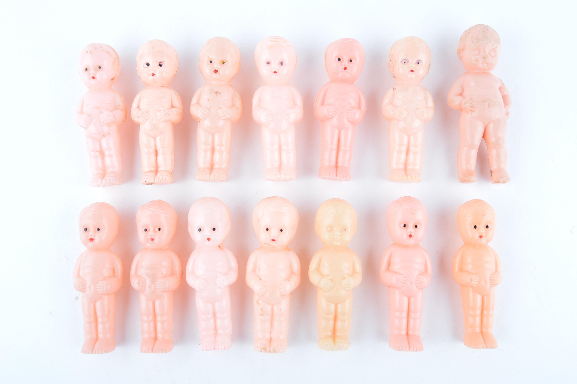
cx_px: 288
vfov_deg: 38.3
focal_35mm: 34
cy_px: 192
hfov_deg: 55.1
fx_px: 552
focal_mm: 23
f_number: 9
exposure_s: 1/40
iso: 100
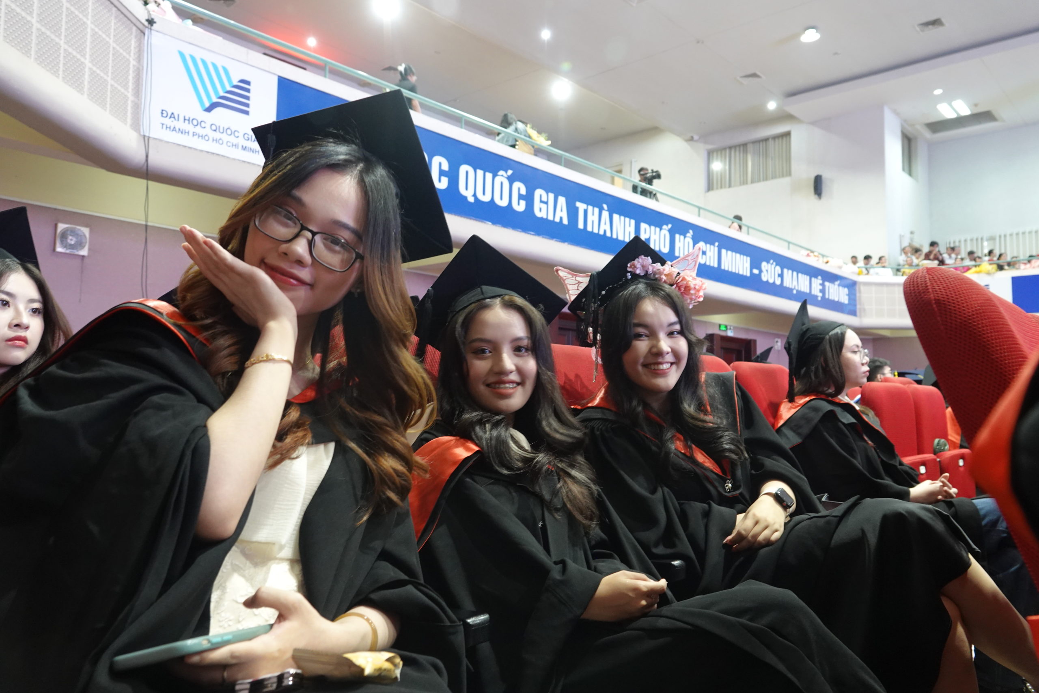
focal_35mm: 25
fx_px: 722
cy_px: 346
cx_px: 520
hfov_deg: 71.5
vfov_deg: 51.3
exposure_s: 1/25
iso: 800
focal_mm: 9.3
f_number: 2.5
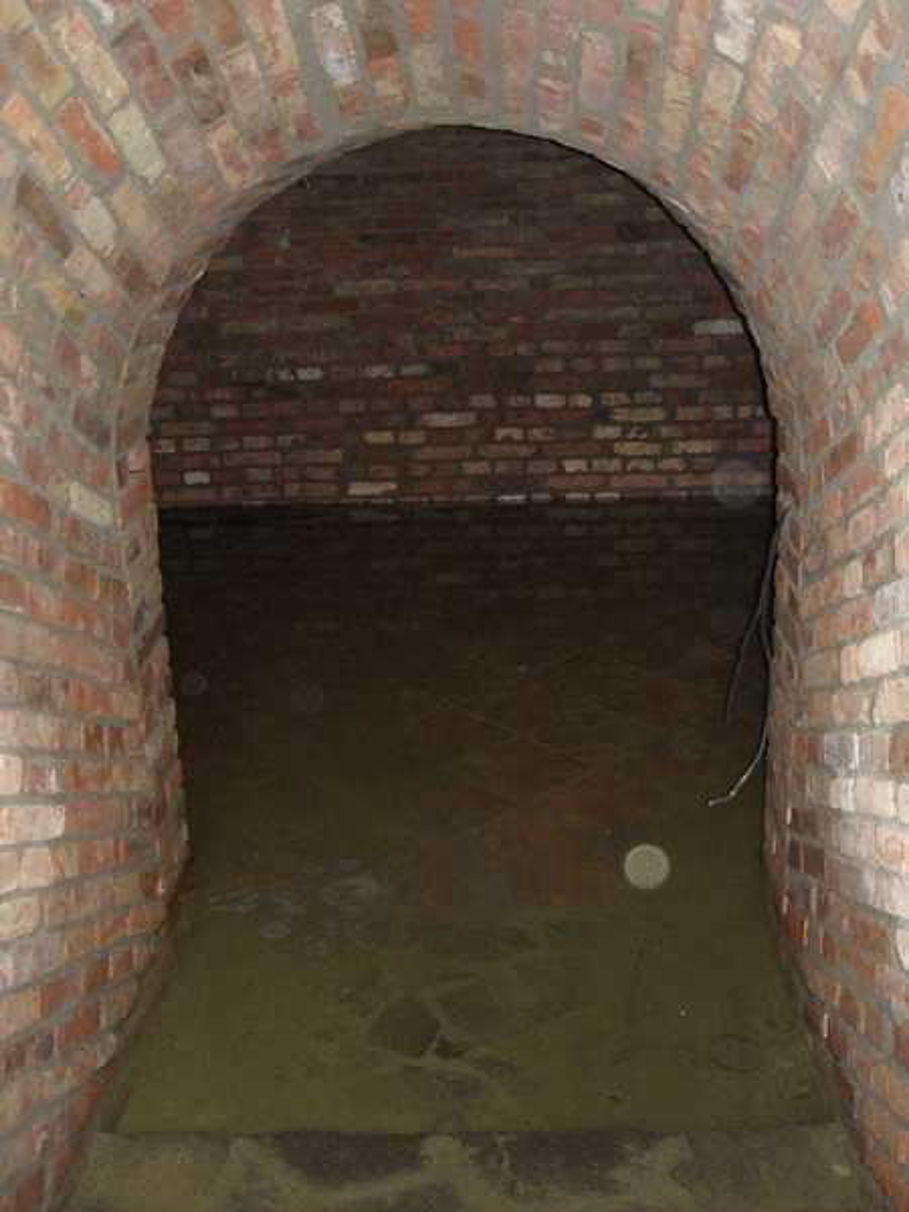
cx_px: 454
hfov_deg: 37.7
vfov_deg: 49.0
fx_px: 1330
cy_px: 606
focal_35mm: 38
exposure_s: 1/60
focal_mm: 6.3
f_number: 3.1
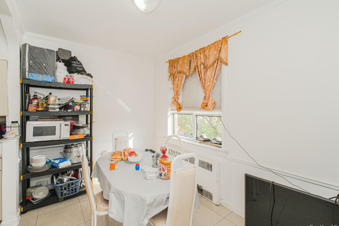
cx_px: 164
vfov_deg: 73.7
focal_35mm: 16
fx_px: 151
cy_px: 111
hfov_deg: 96.7
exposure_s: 1/60
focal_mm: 10
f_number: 8
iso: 500
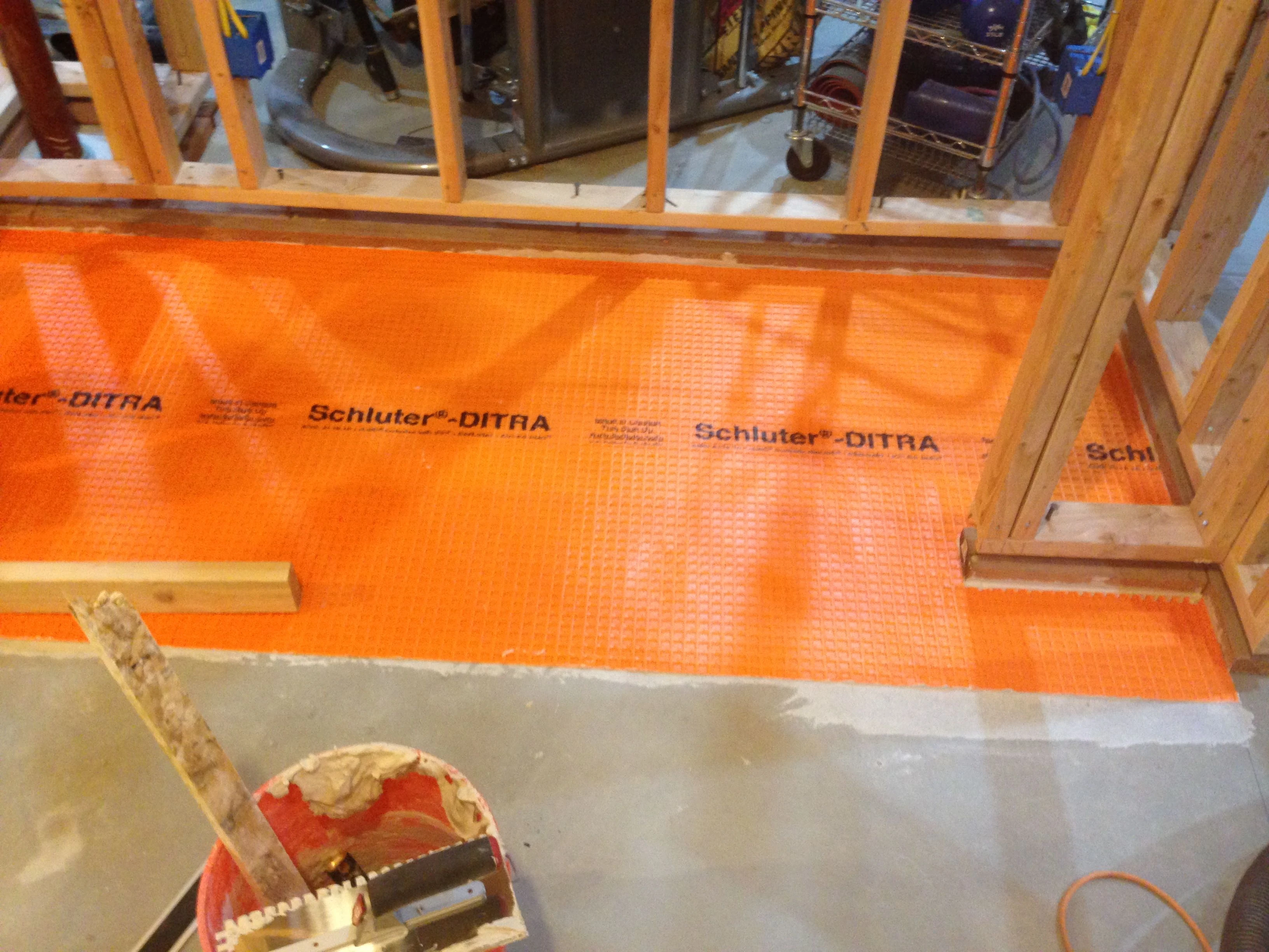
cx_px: 634
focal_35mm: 33
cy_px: 476
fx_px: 1210
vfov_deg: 42.9
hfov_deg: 55.4
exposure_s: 1/20
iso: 250
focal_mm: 4.12
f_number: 2.4
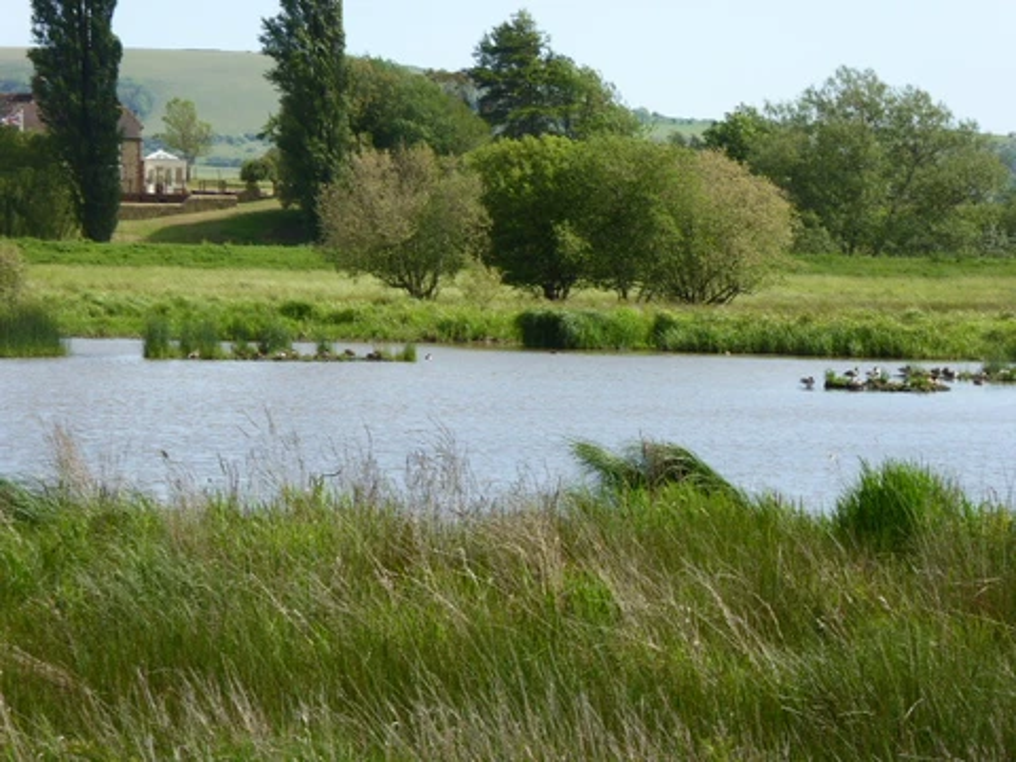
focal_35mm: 177
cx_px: 508
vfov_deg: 8.4
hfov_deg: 11.2
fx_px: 5195
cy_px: 381
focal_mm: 28.7
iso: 100
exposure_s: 1/250
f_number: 5.5
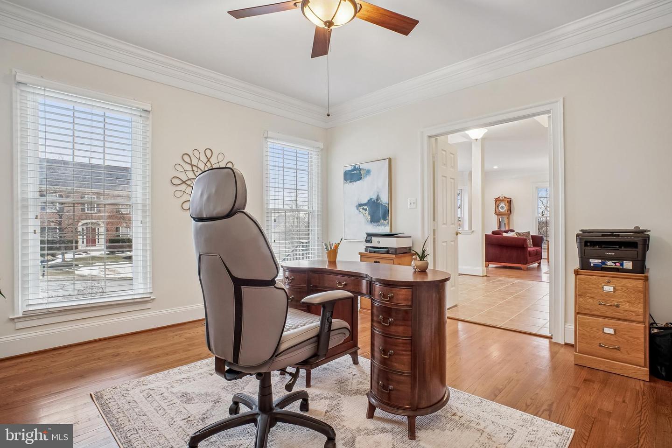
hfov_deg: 95.0
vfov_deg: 72.1
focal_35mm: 16
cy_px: 224
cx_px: 336
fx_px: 308
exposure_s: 1/13
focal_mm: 11
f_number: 8
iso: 500
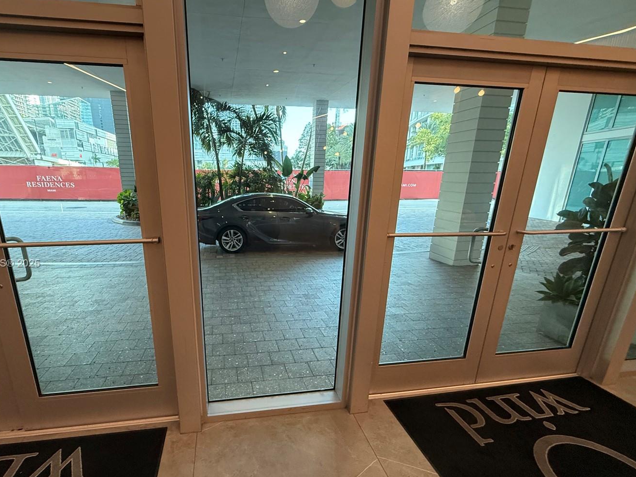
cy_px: 264
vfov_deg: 74.5
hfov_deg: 90.4
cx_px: 272
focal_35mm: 17
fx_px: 312
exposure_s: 1/120
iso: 400
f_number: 2.2
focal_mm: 2.22
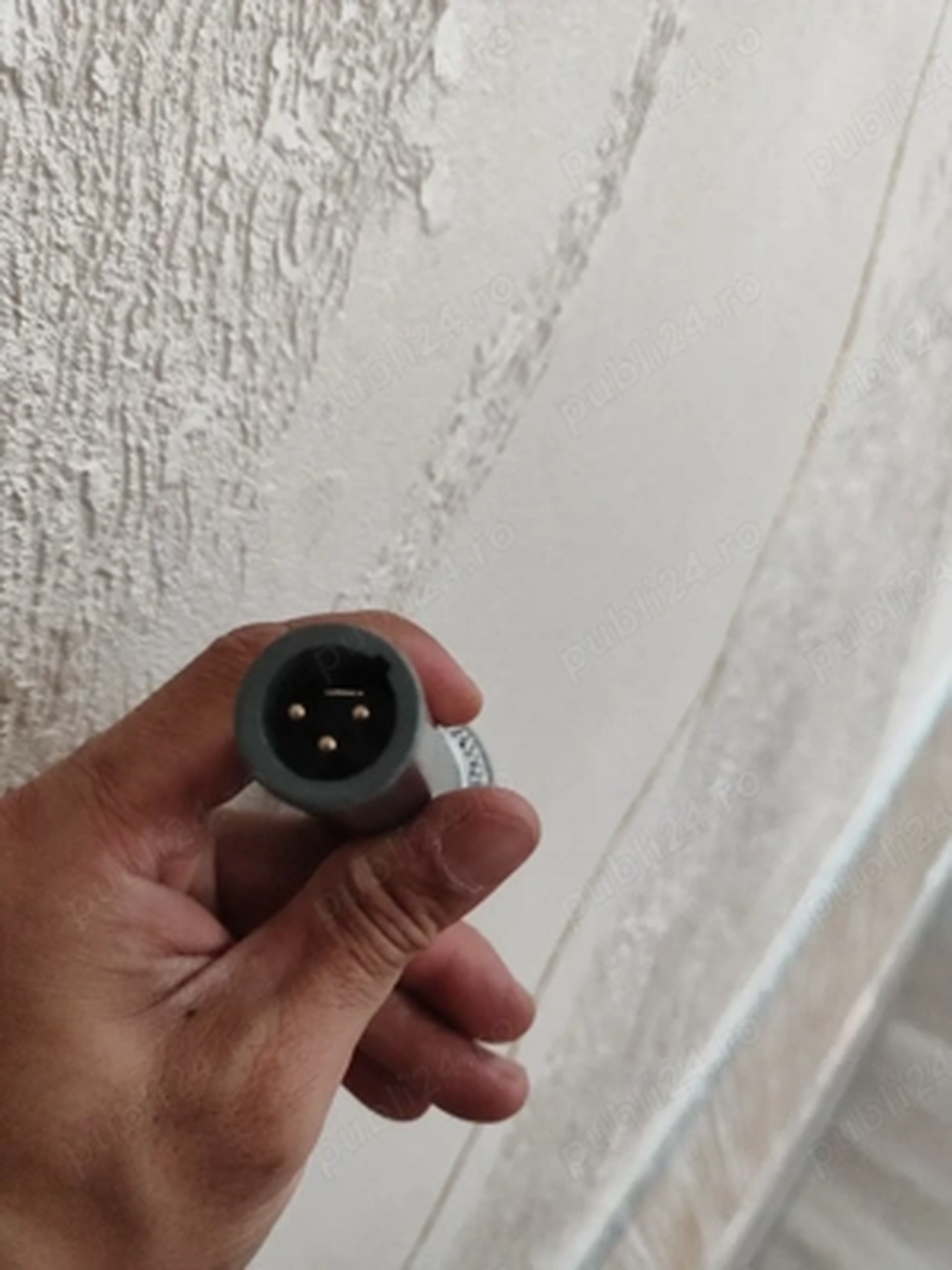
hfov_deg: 58.9
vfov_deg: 73.9
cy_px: 635
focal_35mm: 23
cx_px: 476
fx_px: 843
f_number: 1.88
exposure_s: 1/33
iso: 2629
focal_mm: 5.59
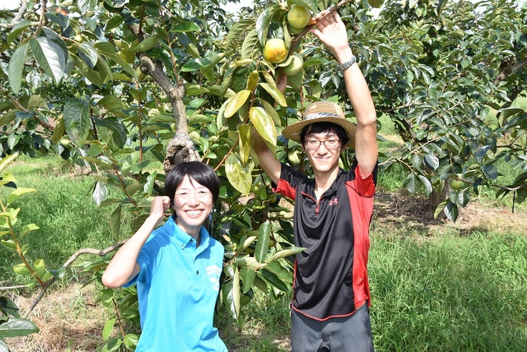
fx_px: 571
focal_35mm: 39
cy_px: 176
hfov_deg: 49.5
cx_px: 264
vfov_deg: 34.3
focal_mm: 26
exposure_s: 1/250
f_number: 4.5
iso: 100
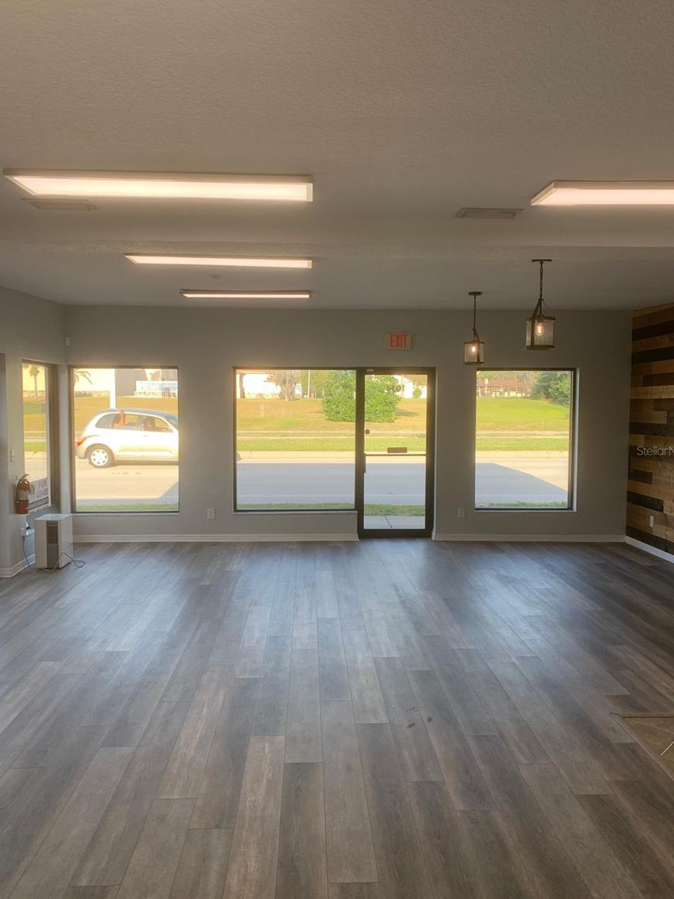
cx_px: 342
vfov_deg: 65.3
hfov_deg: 51.4
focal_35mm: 27
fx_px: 701
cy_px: 450
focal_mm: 4.25
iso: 25
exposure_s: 1/122
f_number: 1.8
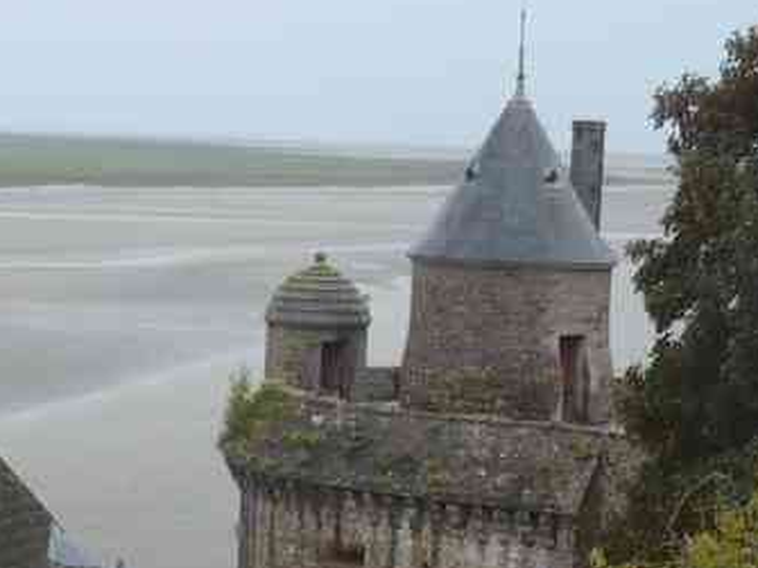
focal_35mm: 106
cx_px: 165
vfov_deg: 13.9
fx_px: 2320
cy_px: 414
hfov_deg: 18.4
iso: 100
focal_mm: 5.8
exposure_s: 1/800
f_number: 2.8
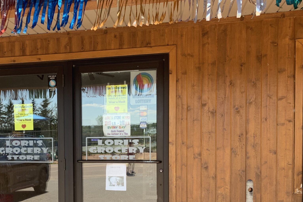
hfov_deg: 42.3
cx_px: 76
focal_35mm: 45
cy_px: 159
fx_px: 379
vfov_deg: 29.3
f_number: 1.8
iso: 25
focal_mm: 4.25
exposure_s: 1/332
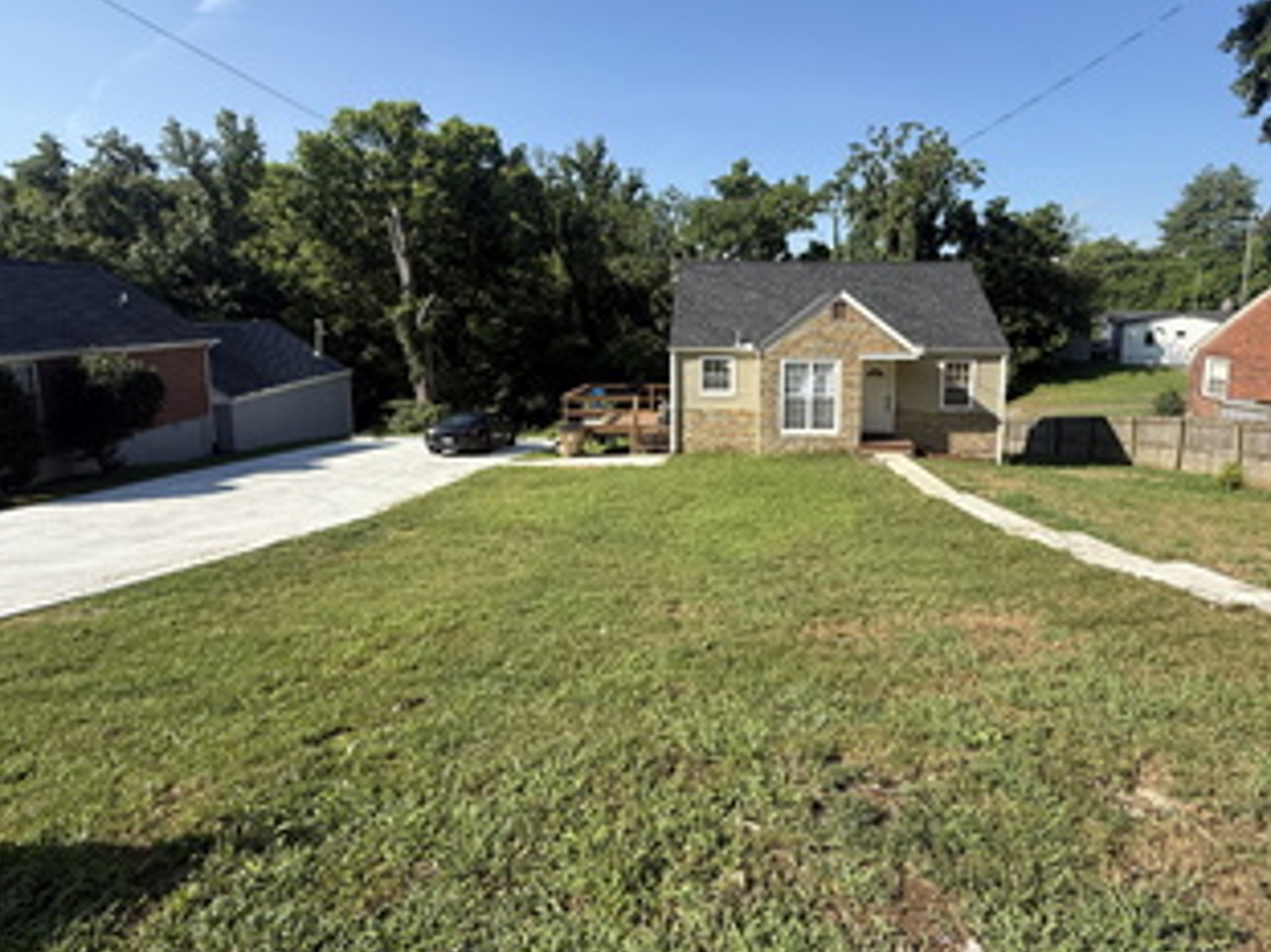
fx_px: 661
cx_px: 723
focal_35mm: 18
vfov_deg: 71.0
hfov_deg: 87.3
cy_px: 396
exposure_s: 1/1068
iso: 50
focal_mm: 2.22
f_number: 2.2
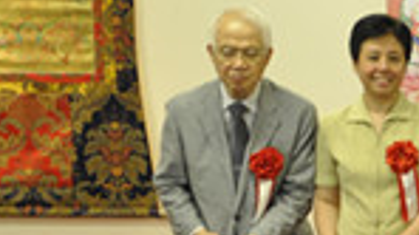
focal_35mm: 223
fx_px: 2477
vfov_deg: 5.4
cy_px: 260
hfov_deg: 9.1
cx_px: 846
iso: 400
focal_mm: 35
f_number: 5
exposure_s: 1/25
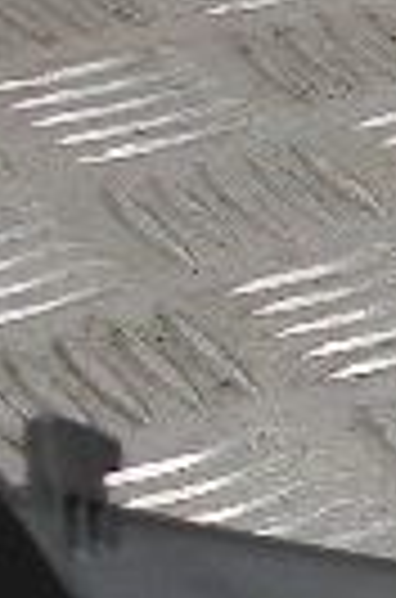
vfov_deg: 9.4
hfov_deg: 5.2
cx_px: 1832
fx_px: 3599
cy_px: 746
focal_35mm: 217
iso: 64
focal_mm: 4.7
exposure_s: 1/66
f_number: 3.2
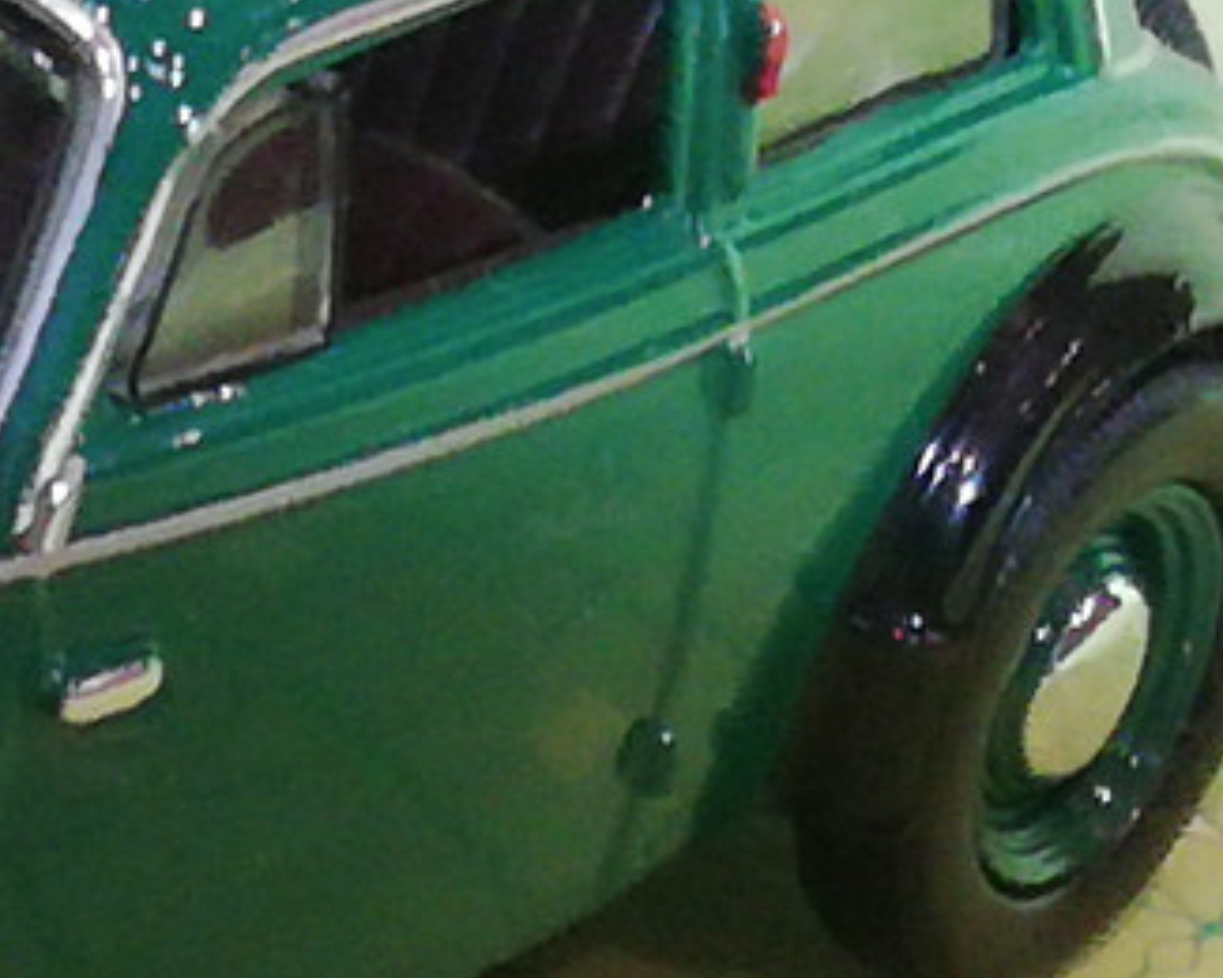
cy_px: 639
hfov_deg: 8.7
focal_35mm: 218
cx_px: -401
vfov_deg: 7.1
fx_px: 7891
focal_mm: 3.46
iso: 320
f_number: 2.2
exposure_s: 1/33.3
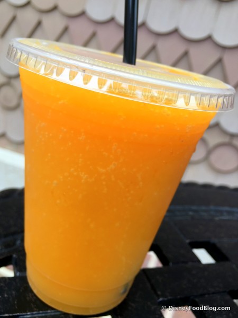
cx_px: 119
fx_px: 266
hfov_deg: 48.2
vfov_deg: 61.7
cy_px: 159
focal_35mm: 29
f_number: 2.2
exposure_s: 1/128
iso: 25
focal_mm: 4.15
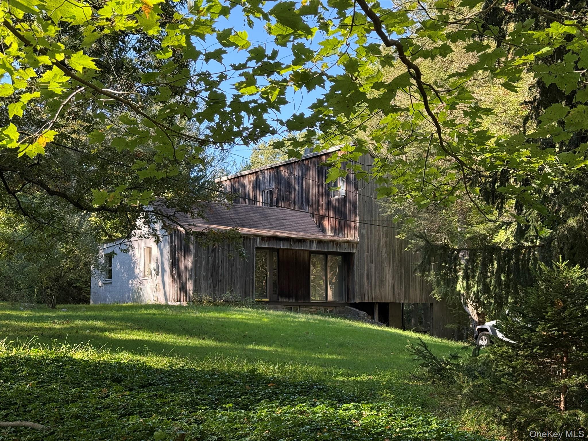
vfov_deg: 30.3
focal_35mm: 48
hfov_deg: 39.7
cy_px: 220
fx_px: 815
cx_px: 294
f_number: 1.78
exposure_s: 1/298
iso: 80
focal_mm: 6.76
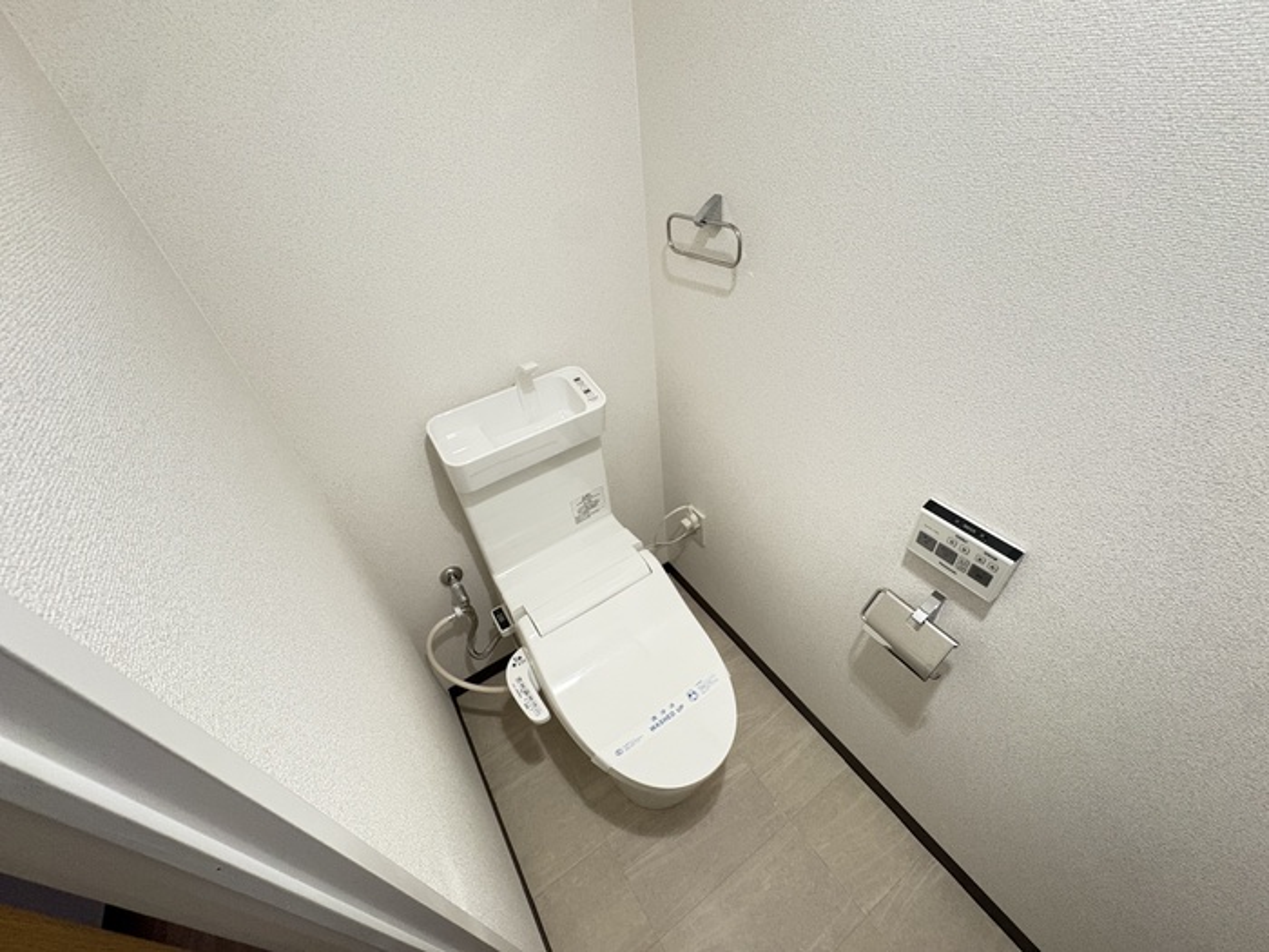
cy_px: 476
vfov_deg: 85.7
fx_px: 513
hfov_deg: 102.1
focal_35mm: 14
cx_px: 634
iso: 500
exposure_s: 1/60
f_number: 2.2
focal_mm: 2.22
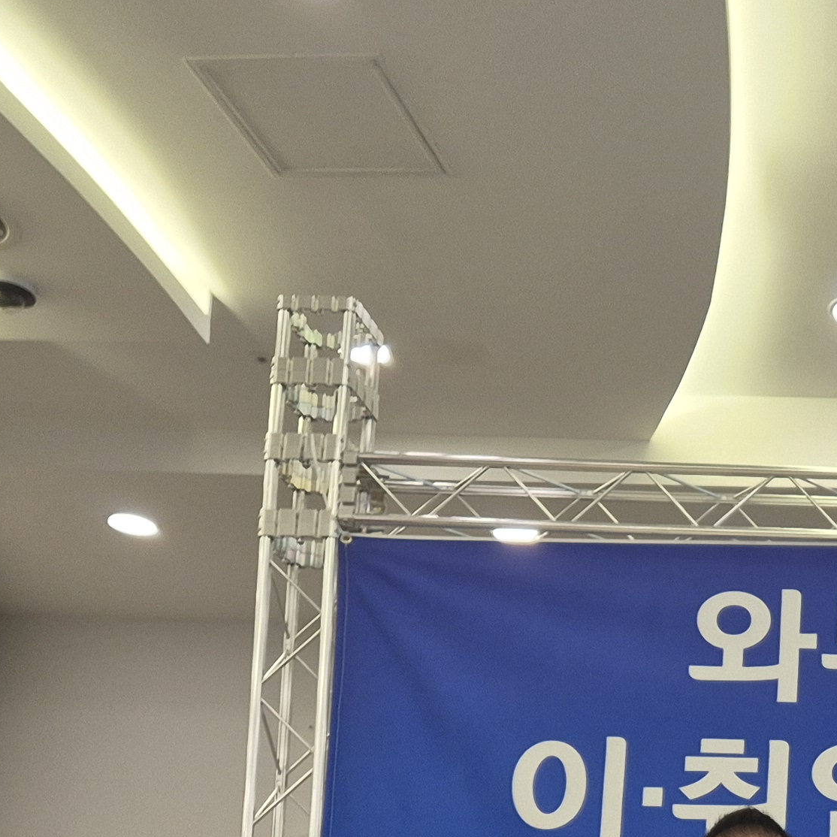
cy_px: 1076
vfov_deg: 21.5
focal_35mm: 73
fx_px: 1997
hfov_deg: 21.3
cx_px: 1107
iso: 160
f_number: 1.8
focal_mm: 5.4
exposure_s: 1/120
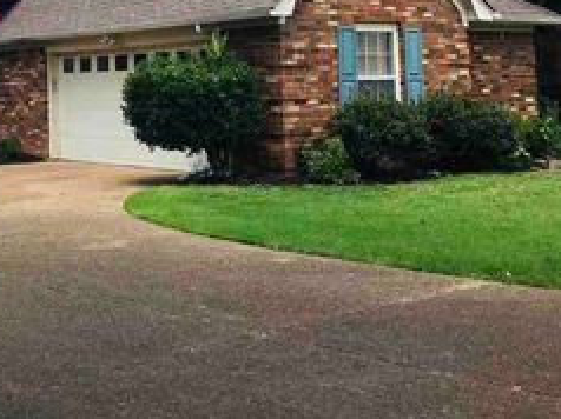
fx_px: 988
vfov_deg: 23.3
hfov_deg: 29.4
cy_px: 34
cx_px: -12
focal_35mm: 61
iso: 25
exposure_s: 1/1115
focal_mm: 4.15
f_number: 2.2
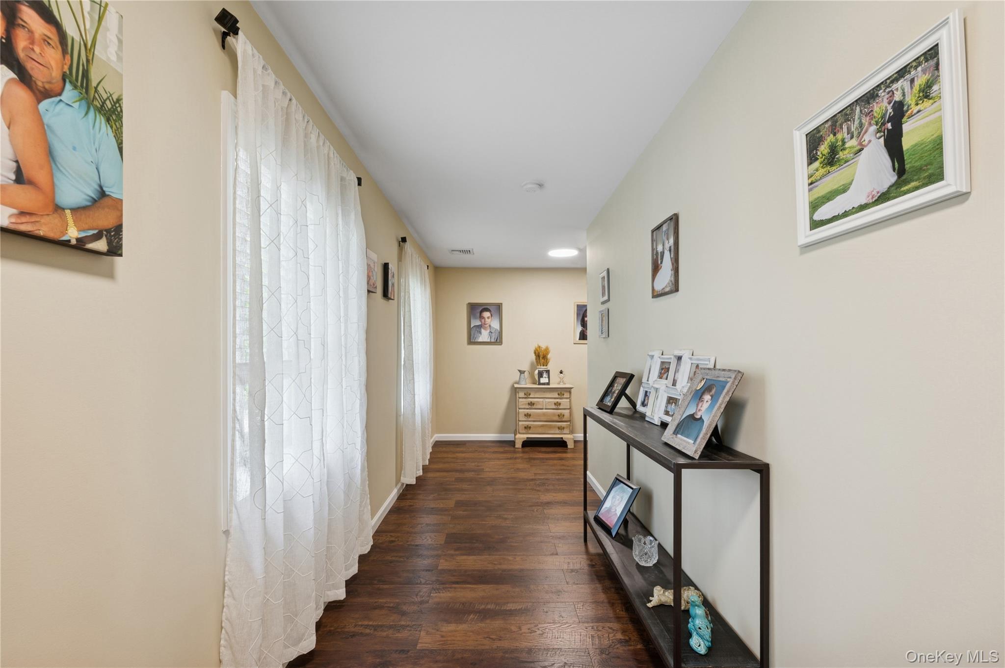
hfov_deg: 104.3
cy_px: 334
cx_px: 502
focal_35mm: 14
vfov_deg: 81.1
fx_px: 391
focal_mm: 14
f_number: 11
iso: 200
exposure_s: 1/3
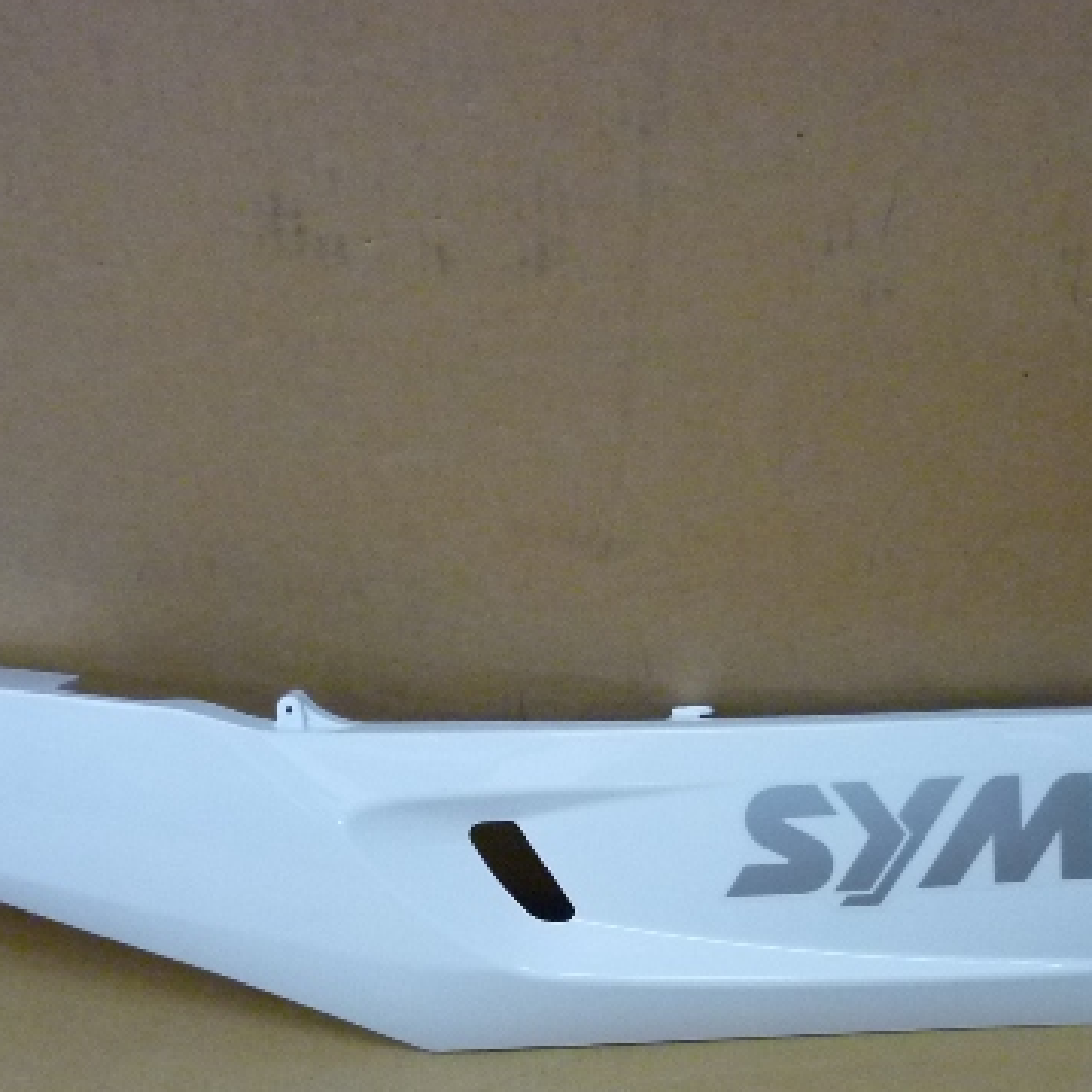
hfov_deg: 26.5
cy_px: 861
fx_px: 2320
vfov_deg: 26.0
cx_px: 563
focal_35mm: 65
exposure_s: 1/30
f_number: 2.8
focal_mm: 5.5
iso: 400
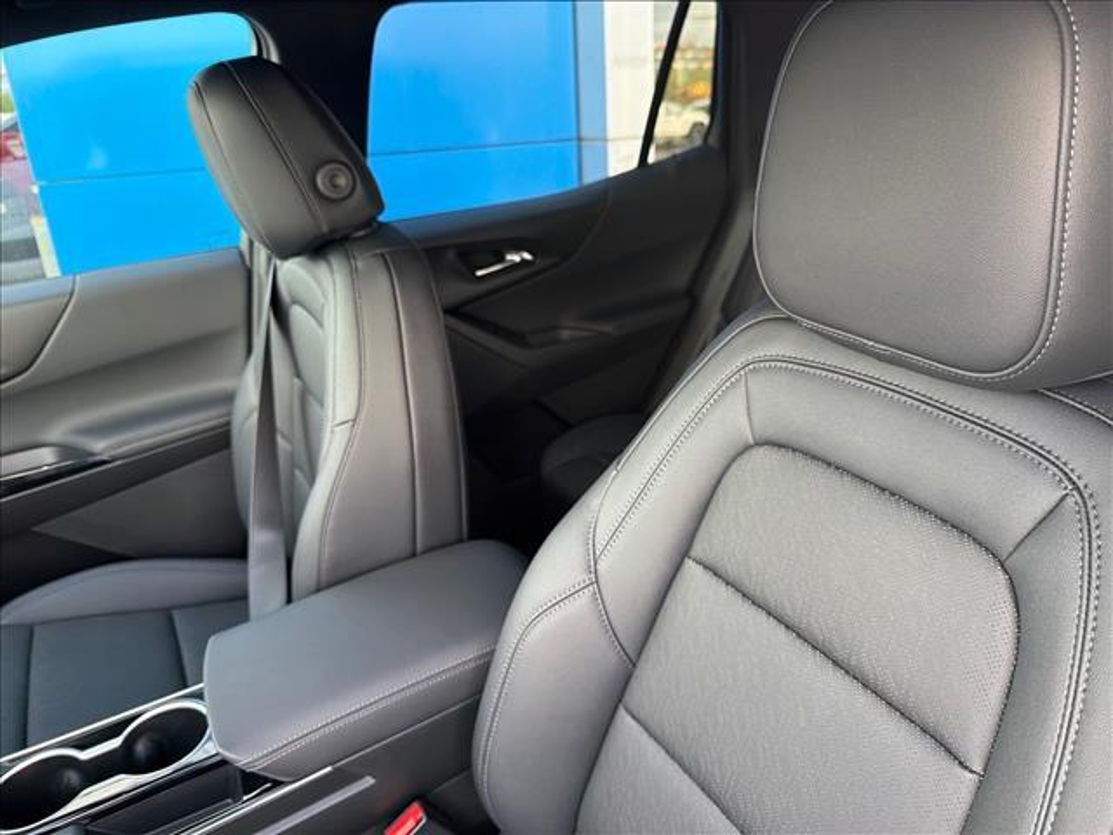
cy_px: 418
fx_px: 772
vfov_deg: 56.8
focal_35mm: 24
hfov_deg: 71.6
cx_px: 556
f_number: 1.78
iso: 200
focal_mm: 6.76
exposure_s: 1/159
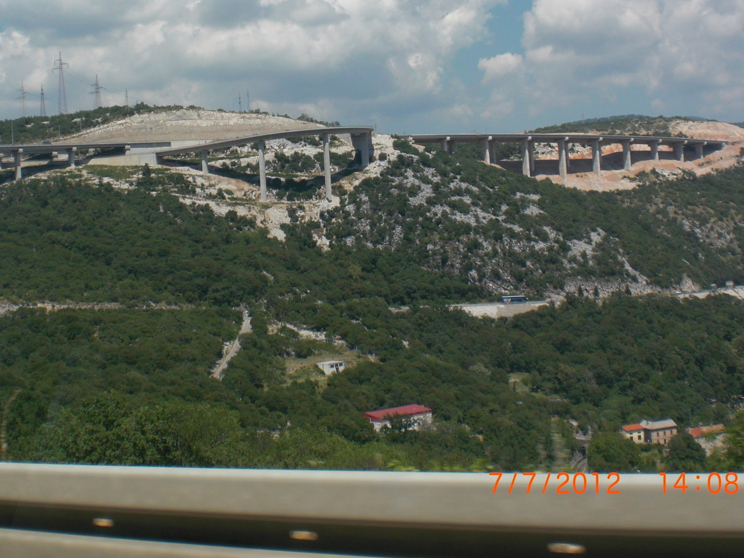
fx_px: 1160
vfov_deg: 26.8
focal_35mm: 54
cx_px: 275
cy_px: 168
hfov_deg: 35.3
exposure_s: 1/400
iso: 64
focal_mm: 6.3
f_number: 5.6
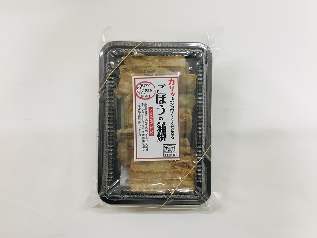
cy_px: 119
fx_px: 284
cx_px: 158
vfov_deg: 45.4
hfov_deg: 58.4
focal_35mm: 31
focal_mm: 3.3
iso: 64
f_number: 2.4
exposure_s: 1/33
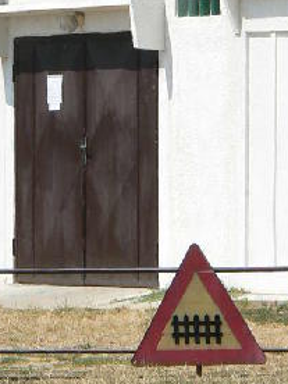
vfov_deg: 3.6
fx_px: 6024
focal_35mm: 543
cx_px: 114
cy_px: -28
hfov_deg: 2.7
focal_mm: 31.1
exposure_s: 1/500
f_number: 5.6
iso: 80
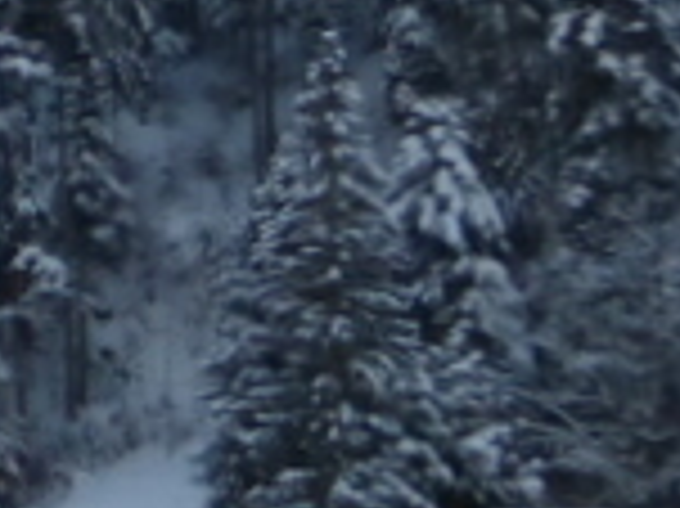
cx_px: -1437
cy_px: 312
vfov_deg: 6.6
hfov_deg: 7.6
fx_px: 4436
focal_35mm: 226
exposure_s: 1/500
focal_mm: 5.4
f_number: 4
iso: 100
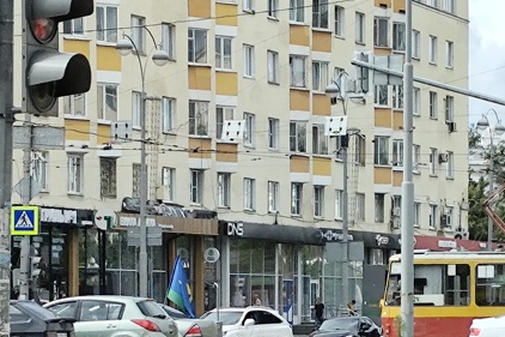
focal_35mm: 231
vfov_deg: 5.9
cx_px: 394
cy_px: 397
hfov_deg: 8.9
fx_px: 3239
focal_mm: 6.19
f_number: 1.65
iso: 50
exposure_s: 1/528
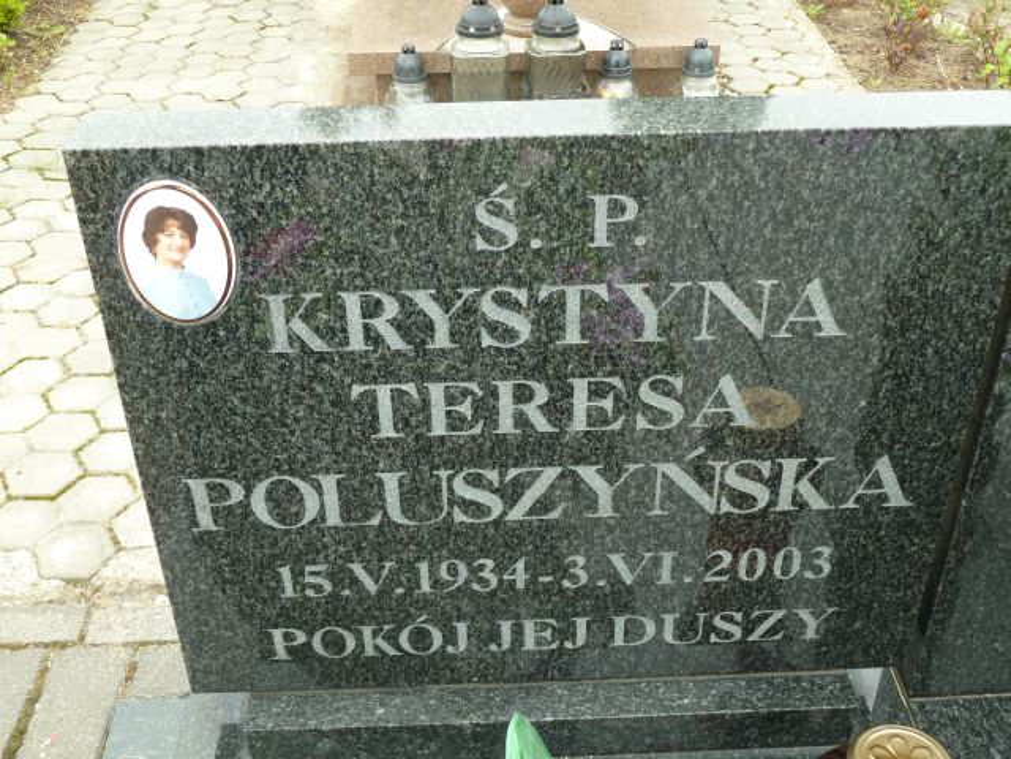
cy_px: 380
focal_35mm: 40
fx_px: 1168
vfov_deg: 36.0
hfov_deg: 46.8
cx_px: 506
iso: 80
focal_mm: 6.5
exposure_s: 1/60
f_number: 3.6
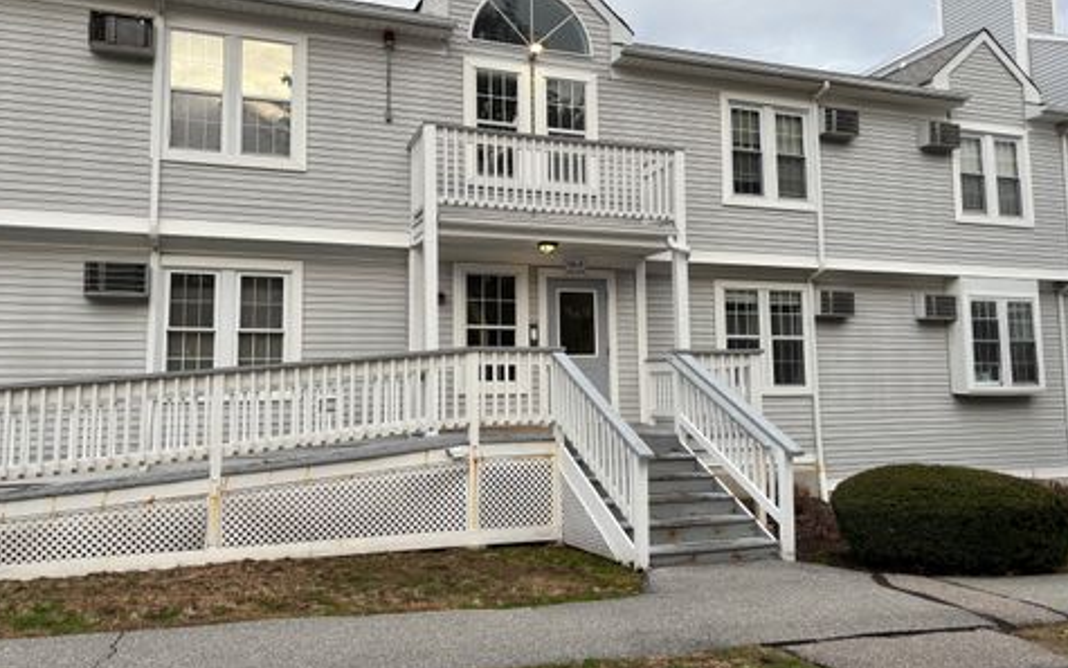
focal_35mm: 29
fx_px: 844
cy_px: 305
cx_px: 535
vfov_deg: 43.1
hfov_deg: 64.6
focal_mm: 5.96
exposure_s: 1/539
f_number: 1.6
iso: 50
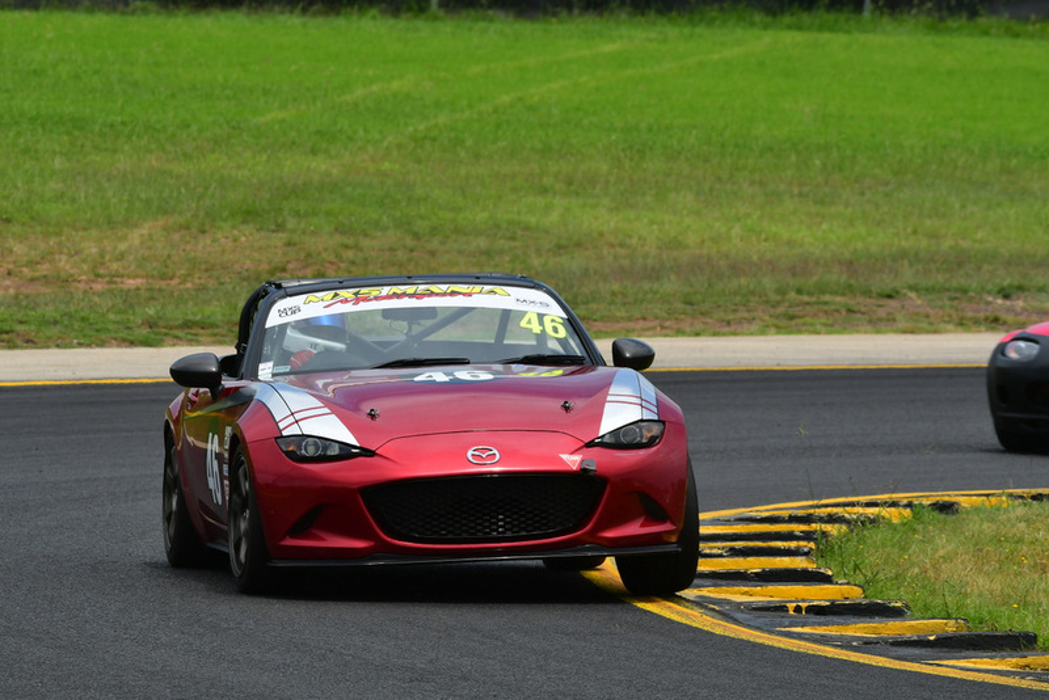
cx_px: 524
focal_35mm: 435
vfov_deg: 3.2
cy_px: 350
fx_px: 12679
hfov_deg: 4.7
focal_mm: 290
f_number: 11
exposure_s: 1/640
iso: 400
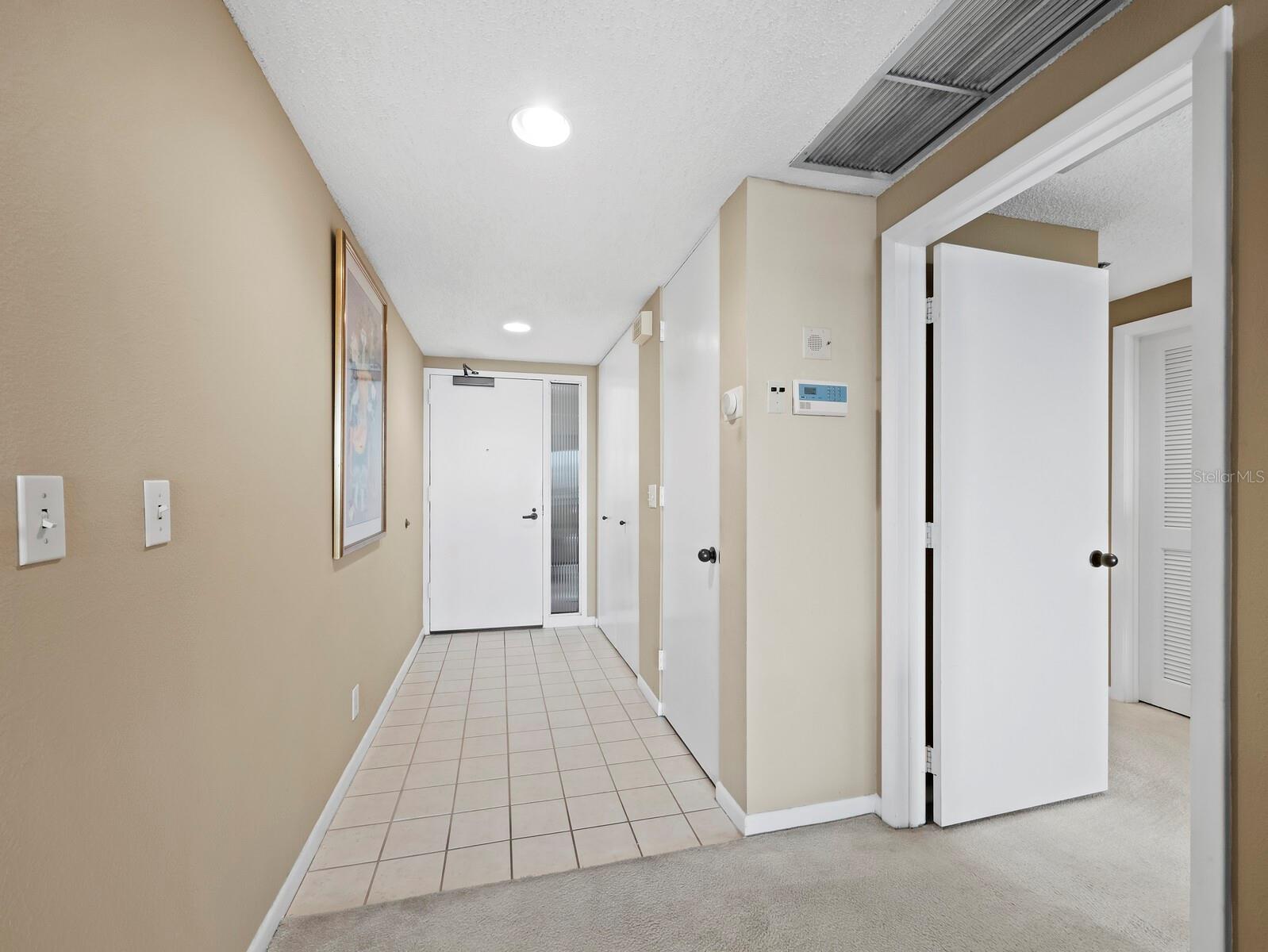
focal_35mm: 14
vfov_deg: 85.7
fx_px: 513
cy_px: 476
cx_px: 634
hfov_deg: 102.0
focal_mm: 7
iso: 400
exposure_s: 1
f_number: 11
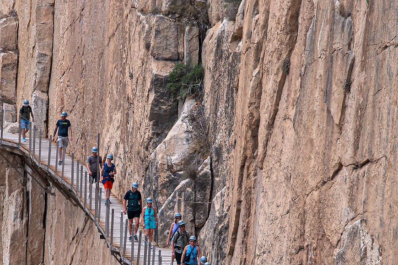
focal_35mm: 331
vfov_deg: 4.1
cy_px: 215
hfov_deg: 6.2
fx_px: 3657
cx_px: 122
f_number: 6.3
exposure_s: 1/640
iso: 250
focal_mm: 120
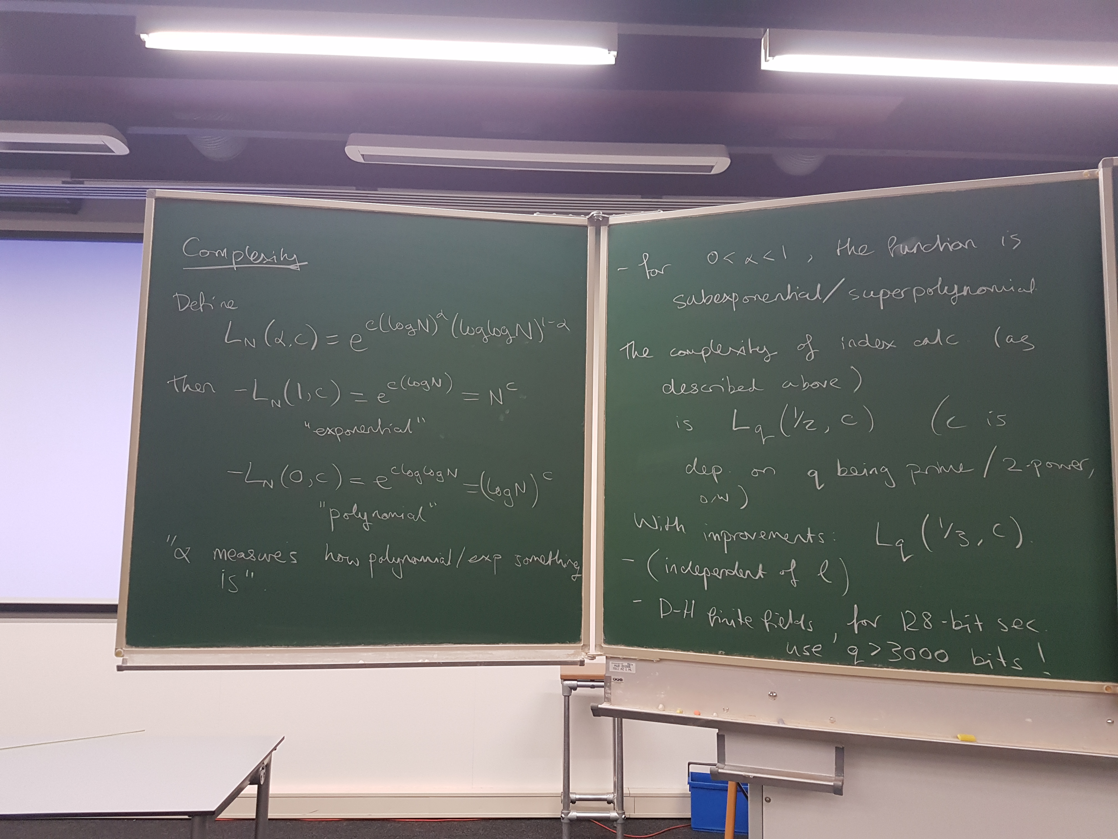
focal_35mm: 26
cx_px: 559
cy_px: 420
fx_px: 840
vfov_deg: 53.1
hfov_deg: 67.3
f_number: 1.7
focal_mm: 4.2
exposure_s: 1/50
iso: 160
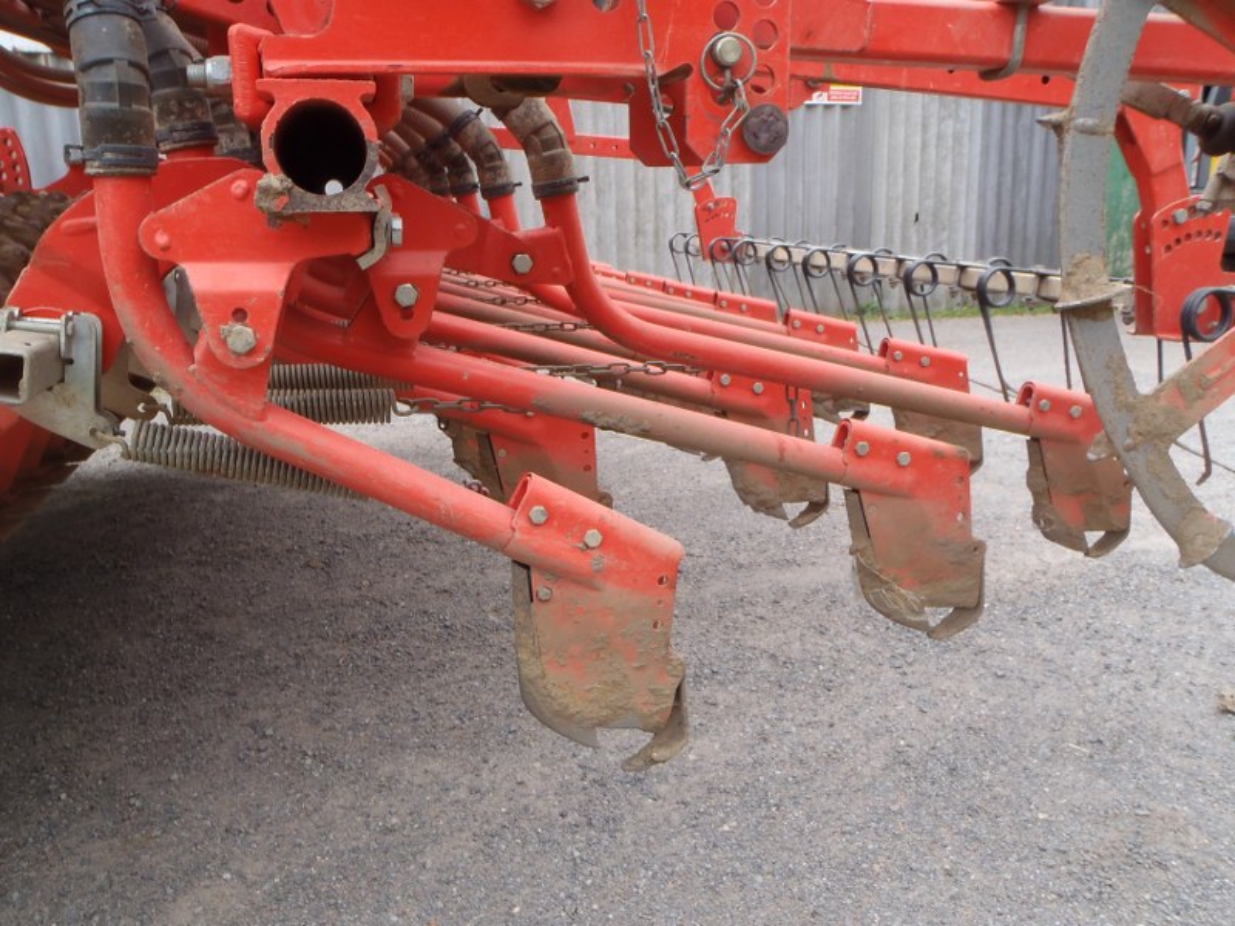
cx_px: 618
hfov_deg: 63.4
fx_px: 999
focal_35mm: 28
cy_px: 463
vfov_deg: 49.7
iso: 80
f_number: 4.5
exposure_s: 1/100
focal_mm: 5
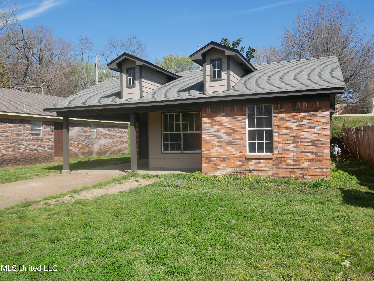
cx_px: 187
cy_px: 140
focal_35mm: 32
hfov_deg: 56.8
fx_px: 346
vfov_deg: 44.2
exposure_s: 1/500
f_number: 6.3
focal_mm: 16
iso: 200
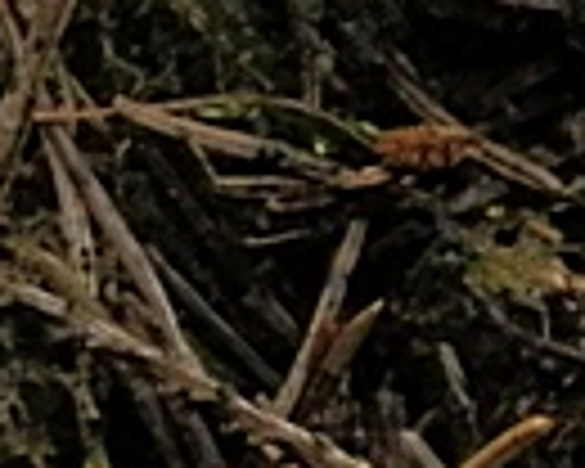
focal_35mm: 222
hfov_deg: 8.3
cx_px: 1112
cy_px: -310
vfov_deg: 6.8
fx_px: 3844
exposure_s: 1/250
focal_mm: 6.7
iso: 800
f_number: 3.9
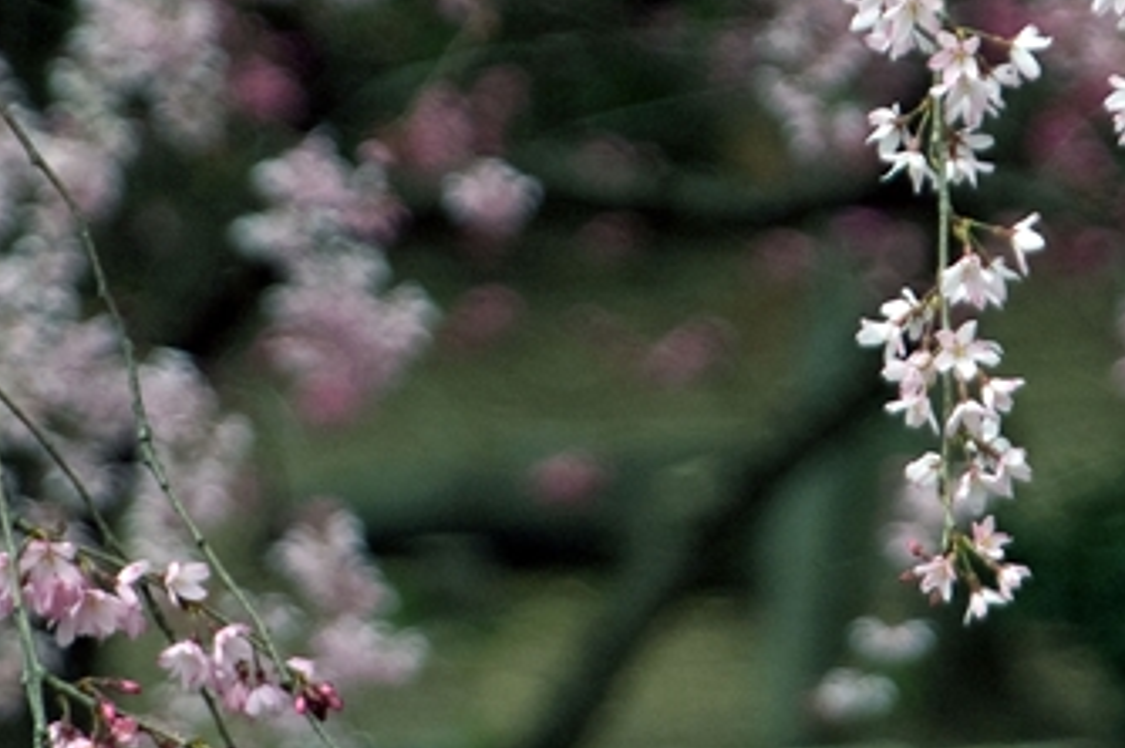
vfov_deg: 2.5
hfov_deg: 3.7
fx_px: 17364
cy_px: -128
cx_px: 600
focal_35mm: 556
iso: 400
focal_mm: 155
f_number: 6
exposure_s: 1/750
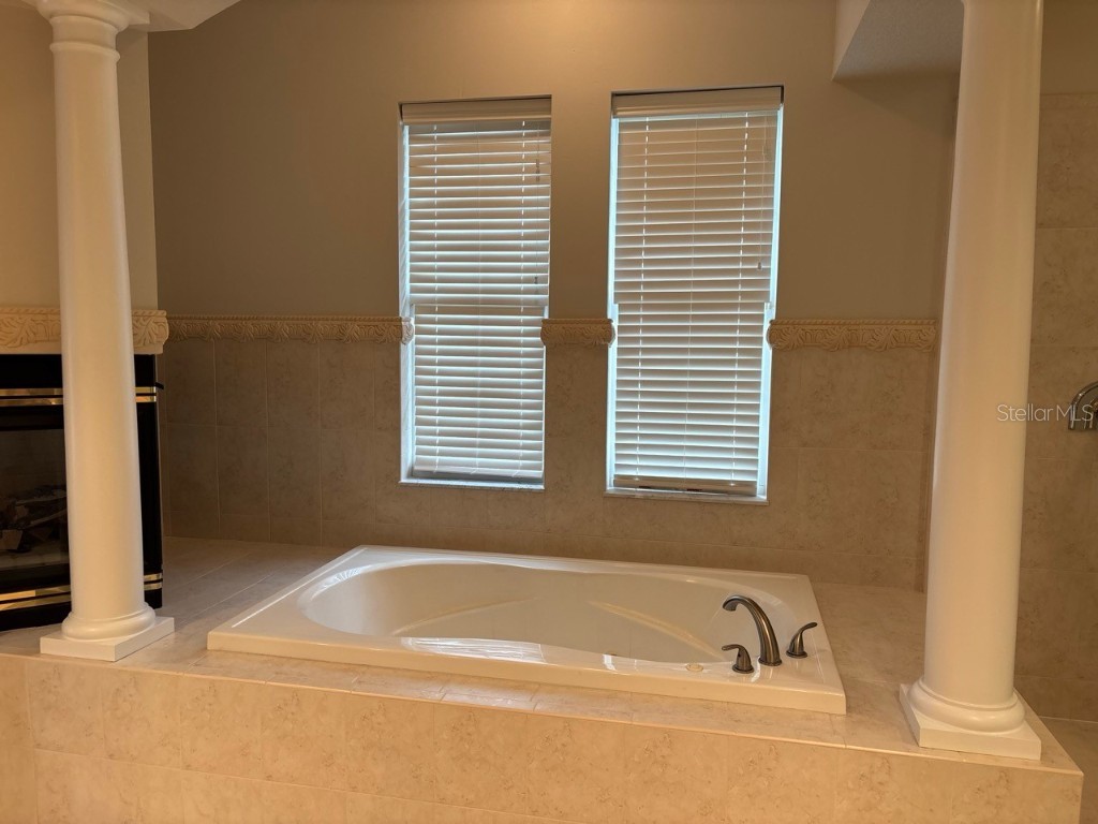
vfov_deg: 53.1
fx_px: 825
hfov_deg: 67.3
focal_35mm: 26
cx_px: 549
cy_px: 412
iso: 80
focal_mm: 5.96
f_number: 1.6
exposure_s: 1/60
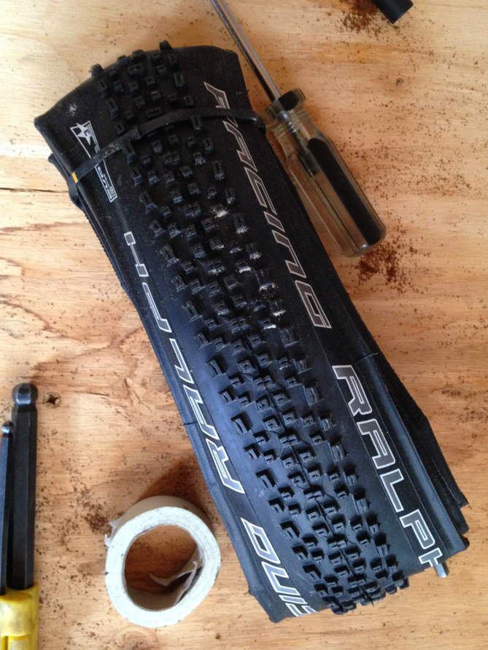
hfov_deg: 38.6
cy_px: 319
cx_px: 227
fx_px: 695
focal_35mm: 37
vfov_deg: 50.1
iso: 400
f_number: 2.4
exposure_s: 1/15
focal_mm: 4.12
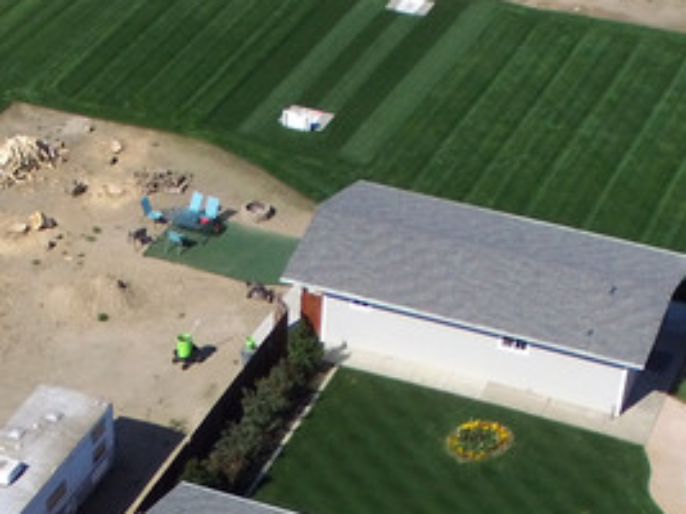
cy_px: 663
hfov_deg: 24.1
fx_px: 1585
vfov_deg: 17.3
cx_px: 140
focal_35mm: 80
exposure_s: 1/1541
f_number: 2.8
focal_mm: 3.61
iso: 100
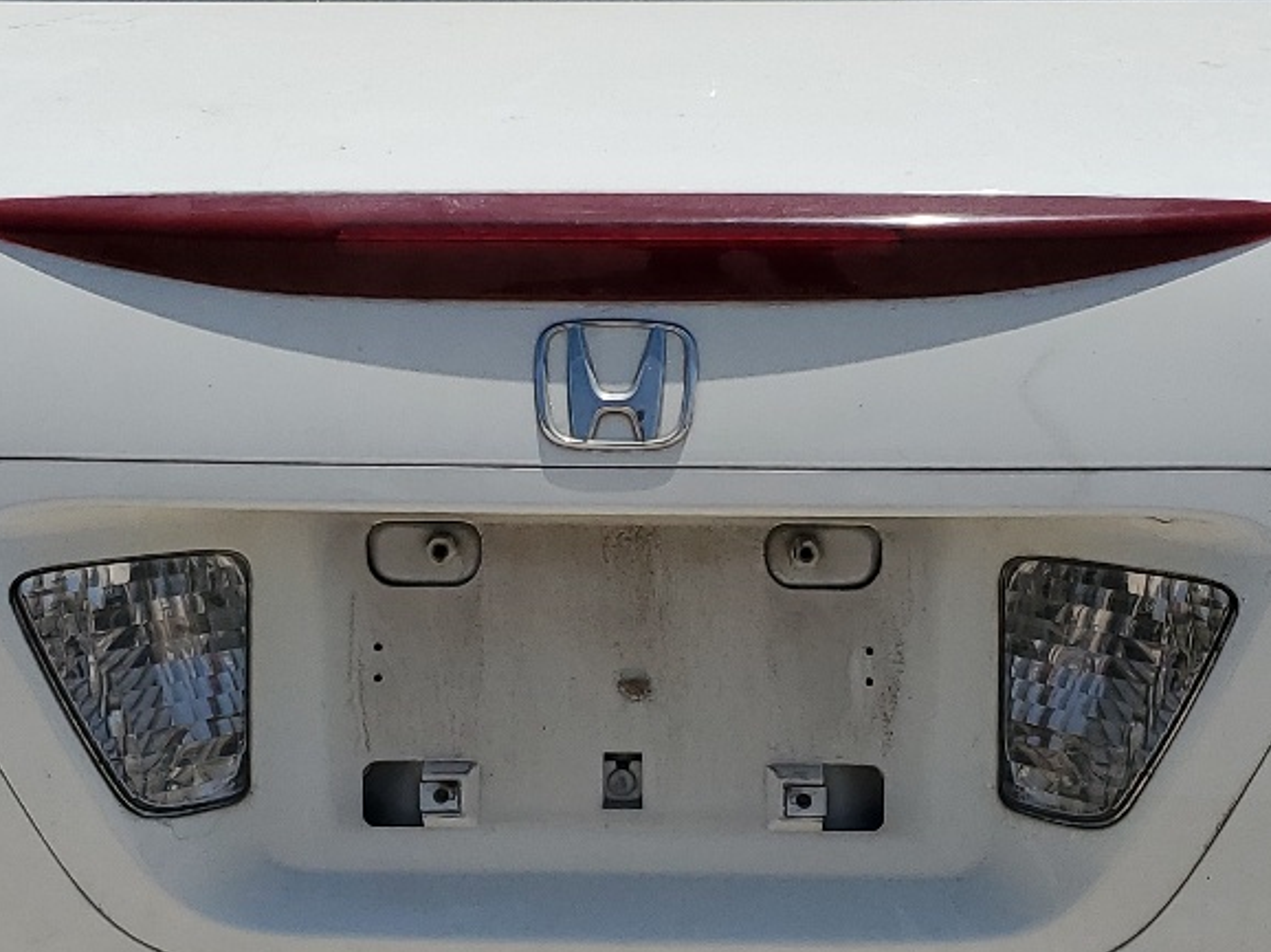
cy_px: 495
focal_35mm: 72
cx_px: 660
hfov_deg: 27.0
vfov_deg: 20.4
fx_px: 2643
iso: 51
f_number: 1.5
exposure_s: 1/10000
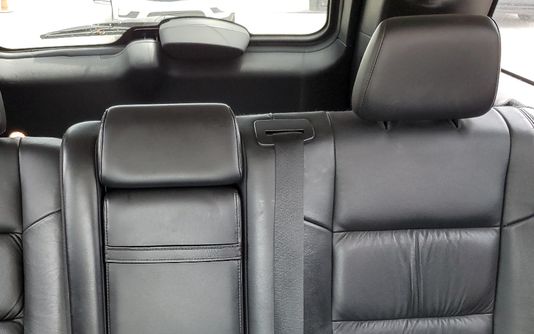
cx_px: 181
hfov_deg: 44.7
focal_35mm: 44
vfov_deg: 28.6
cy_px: 266
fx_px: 640
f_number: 1.5
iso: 87
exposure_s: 1/60.2
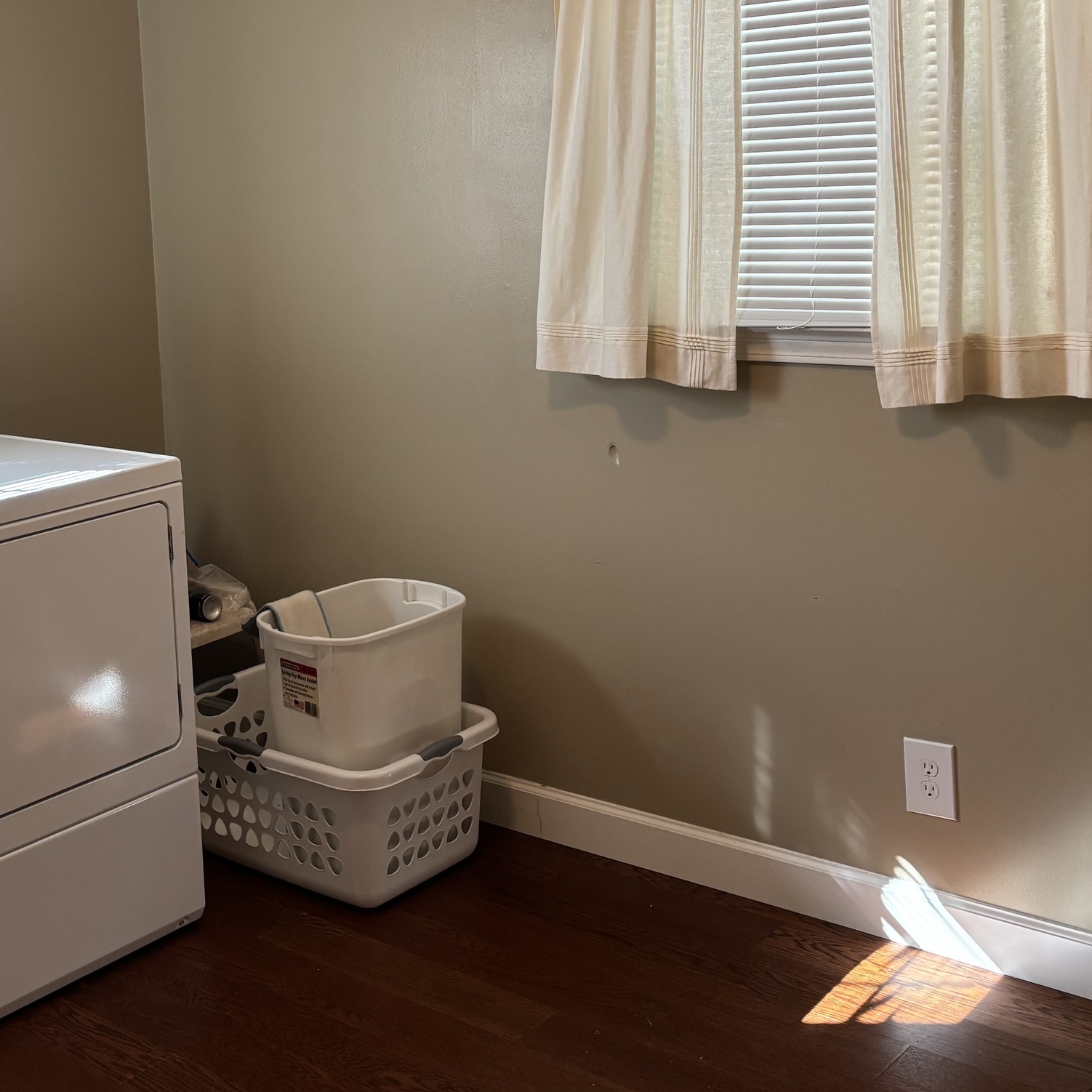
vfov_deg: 35.7
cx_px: 281
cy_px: 373
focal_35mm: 47
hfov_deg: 35.3
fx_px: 1677
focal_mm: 5.96
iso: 125
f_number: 1.6
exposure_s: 1/60
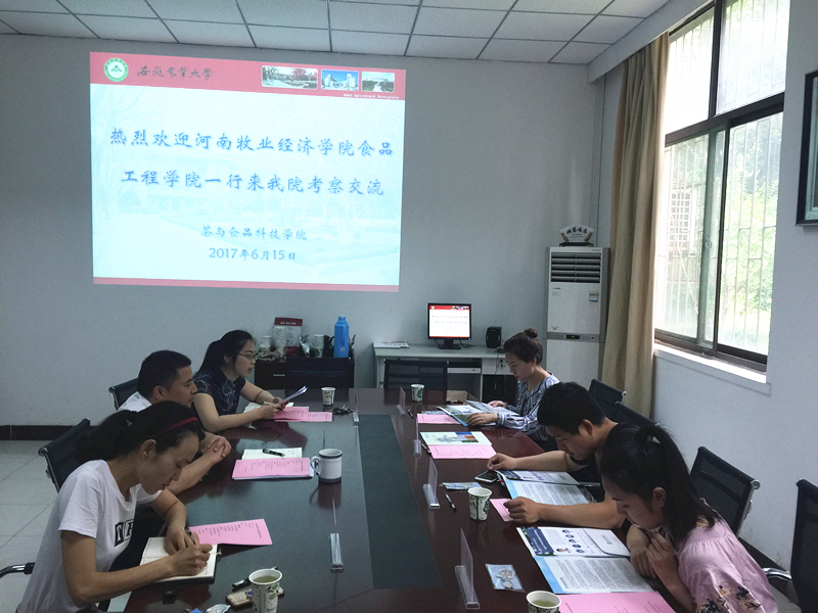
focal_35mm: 29
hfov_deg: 61.7
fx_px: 685
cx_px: 409
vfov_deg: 48.2
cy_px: 306
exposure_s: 1/33
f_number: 2.2
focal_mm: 4.15
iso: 64
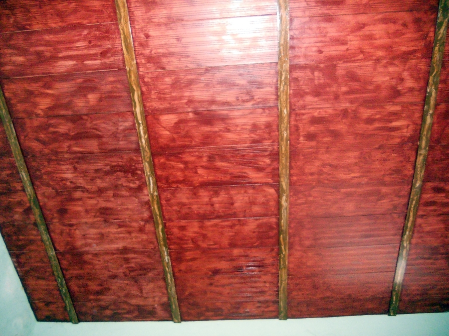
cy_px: 168
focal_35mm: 27
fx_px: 350
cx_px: 224
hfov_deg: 65.3
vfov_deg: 51.4
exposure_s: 1/25
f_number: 3.2
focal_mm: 4.9
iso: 500
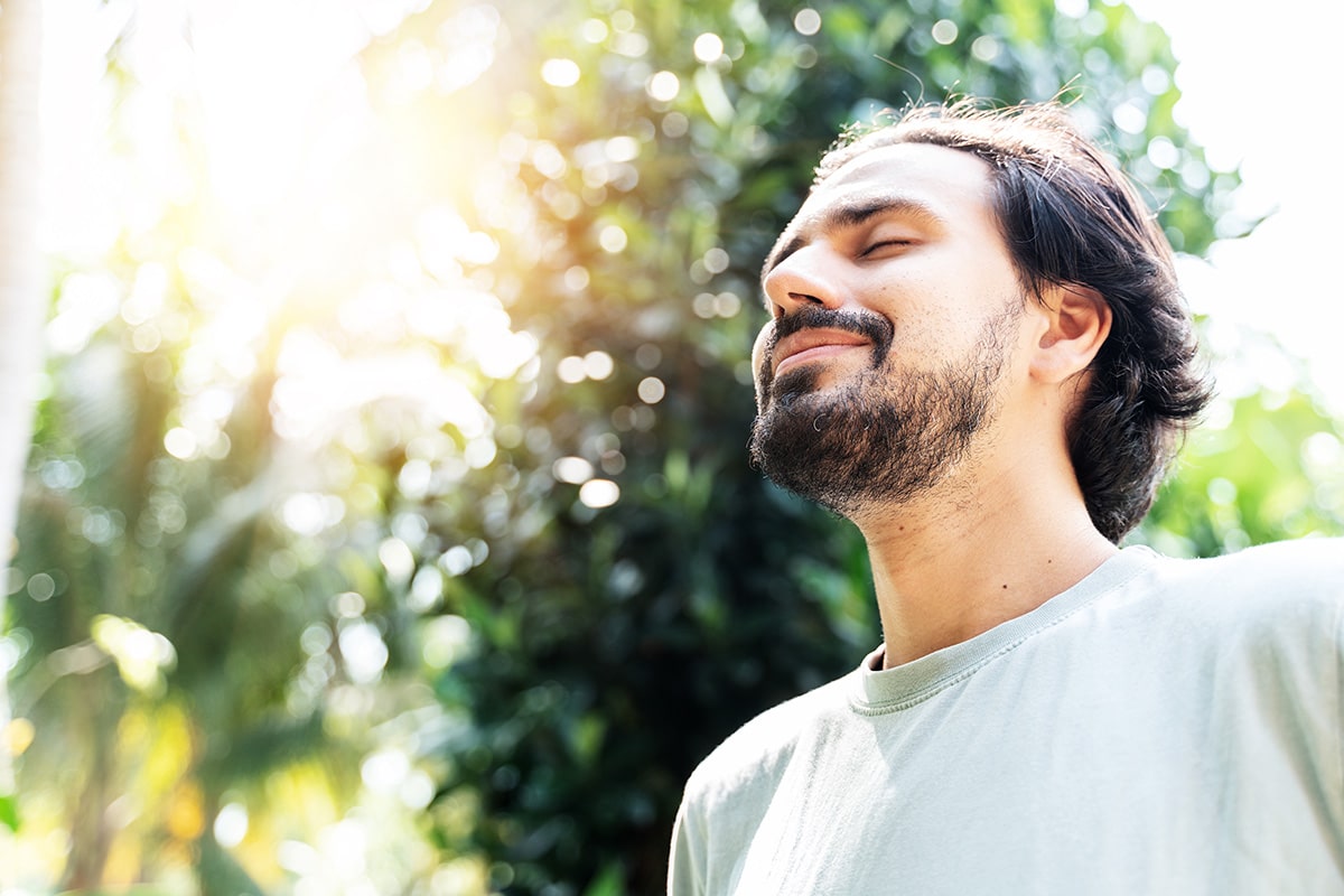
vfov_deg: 30.5
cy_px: 448
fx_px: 1643
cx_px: 672
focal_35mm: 44
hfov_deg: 44.5
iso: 400
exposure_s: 1/320
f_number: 2.8
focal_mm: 44
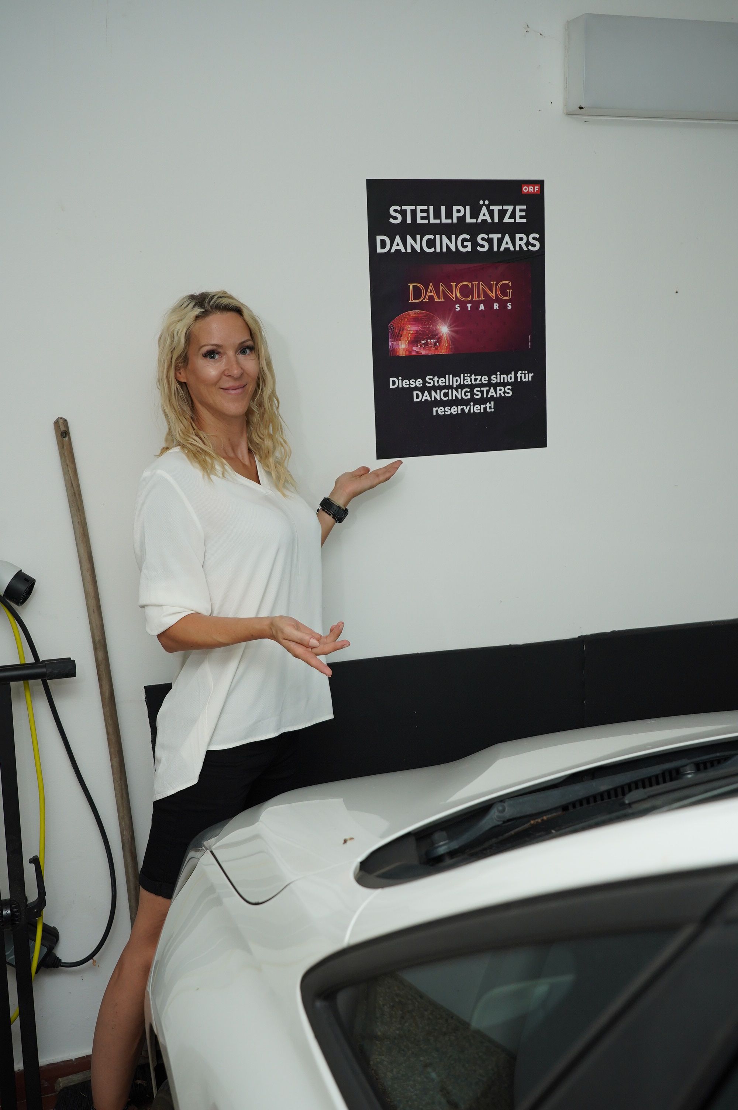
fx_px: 1140
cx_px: 369
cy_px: 555
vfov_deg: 51.9
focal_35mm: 37
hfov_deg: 35.9
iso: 1000
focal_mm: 37
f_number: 5.6
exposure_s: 1/50
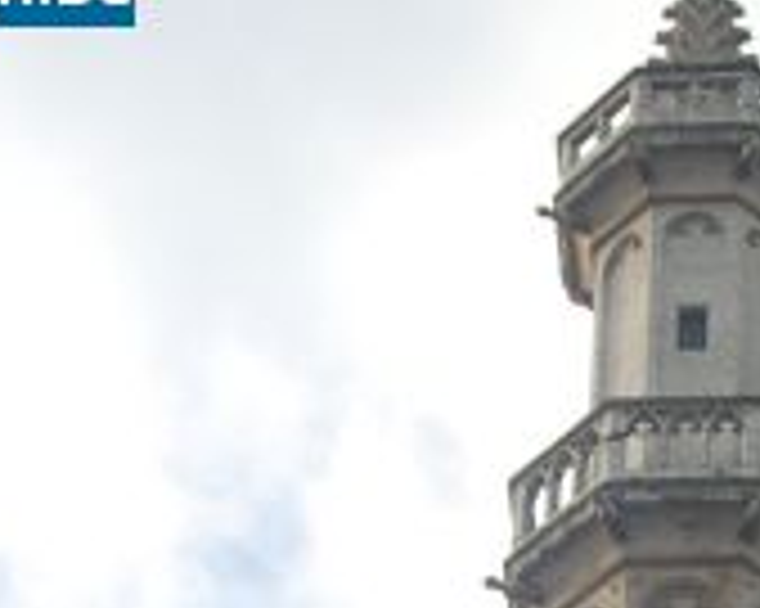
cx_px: 684
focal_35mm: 149
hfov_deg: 12.8
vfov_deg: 9.4
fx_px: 3350
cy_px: 1365
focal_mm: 28
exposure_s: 1/500
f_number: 5.6
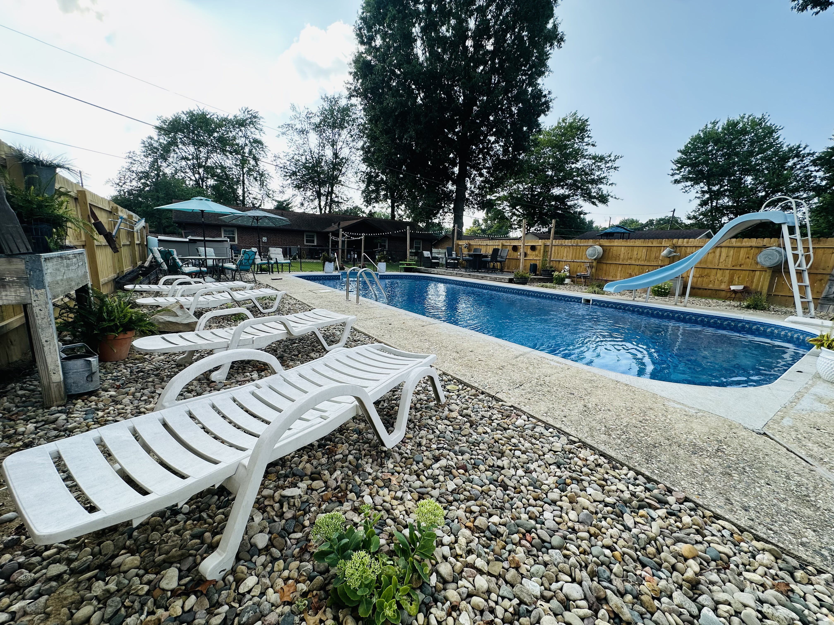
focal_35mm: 14
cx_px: 417
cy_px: 312
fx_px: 337
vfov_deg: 85.7
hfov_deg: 102.1
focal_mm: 2.22
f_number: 2.2
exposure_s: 1/606
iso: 40
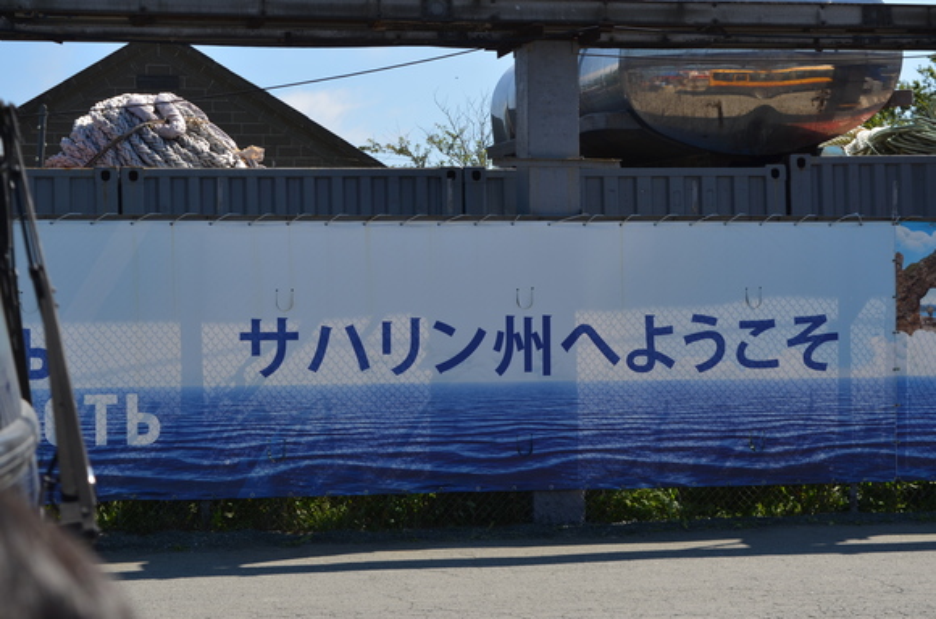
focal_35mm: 82
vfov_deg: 16.5
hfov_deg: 24.7
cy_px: 310
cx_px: 468
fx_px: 2140
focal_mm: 55
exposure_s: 1/250
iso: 100
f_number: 8
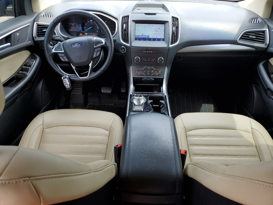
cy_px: 102
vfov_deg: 53.1
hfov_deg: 67.3
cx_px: 136
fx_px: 205
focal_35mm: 26
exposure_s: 1/244
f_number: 1.5
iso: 50
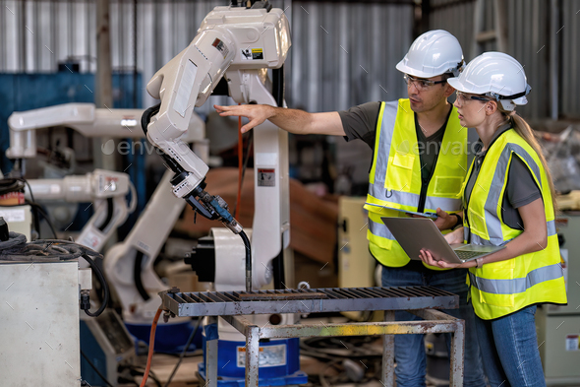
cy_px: 194
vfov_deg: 18.2
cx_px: 290
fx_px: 1208
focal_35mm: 75
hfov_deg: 27.0
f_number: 1.2
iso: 100
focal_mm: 50
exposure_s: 1/800
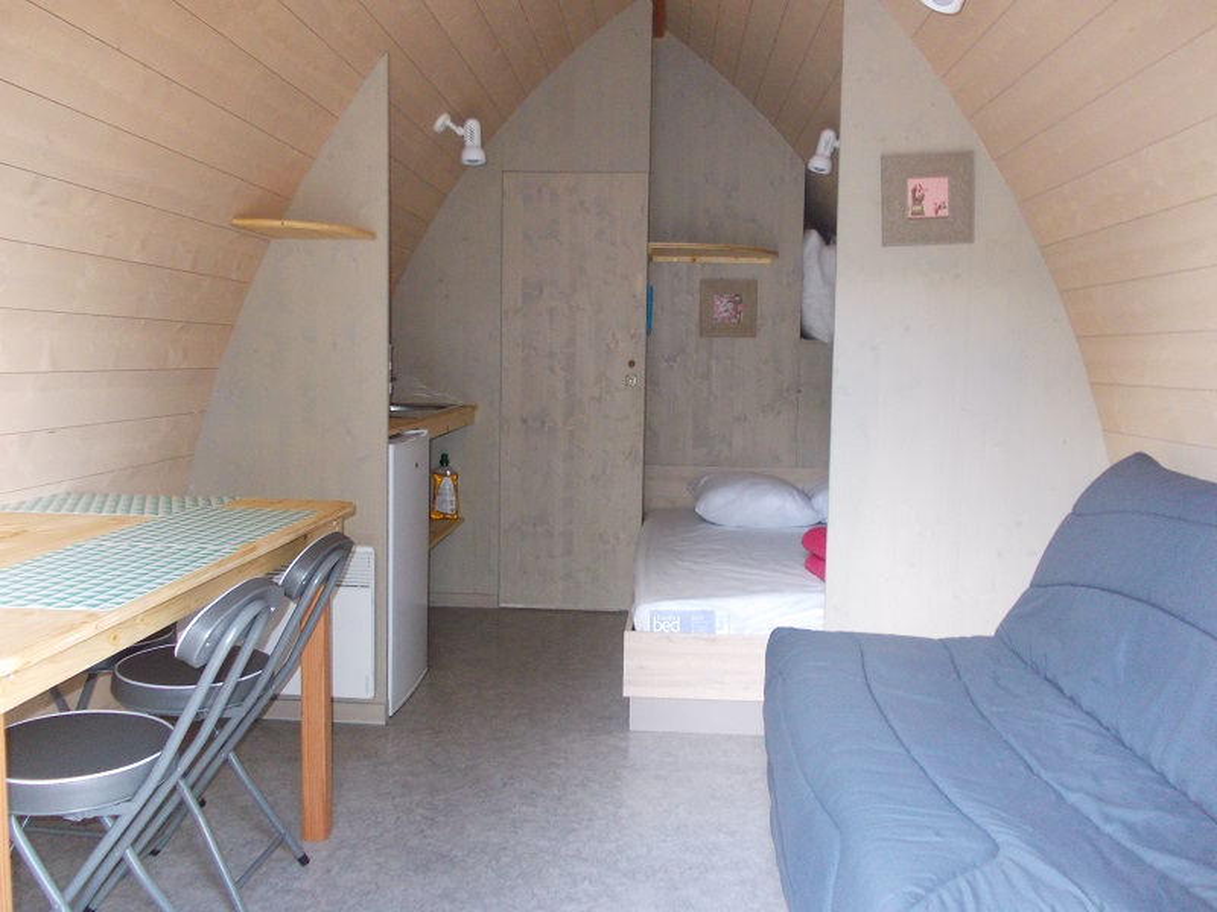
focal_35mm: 28
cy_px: 456
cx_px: 608
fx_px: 984
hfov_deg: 63.4
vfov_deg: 49.7
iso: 200
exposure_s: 1/25
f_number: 2.7
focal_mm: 4
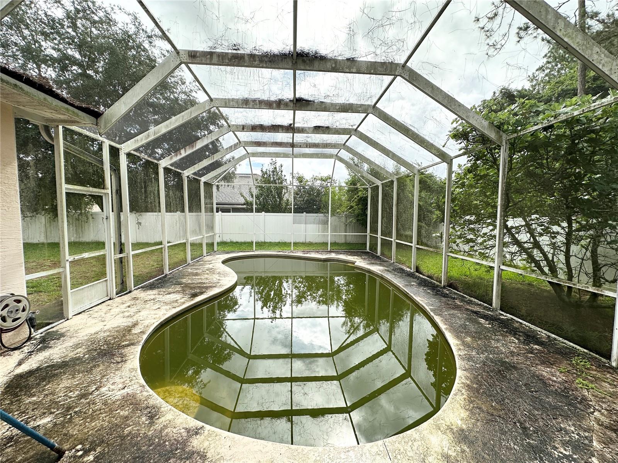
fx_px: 250
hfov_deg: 102.1
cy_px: 232
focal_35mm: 14
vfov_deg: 85.7
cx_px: 309
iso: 40
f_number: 2.2
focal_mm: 2.22
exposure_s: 1/779
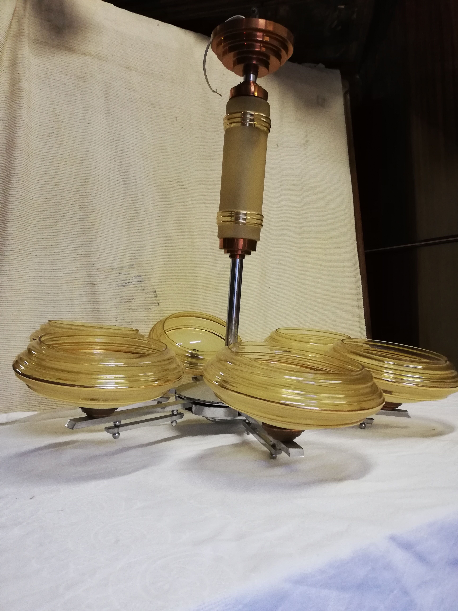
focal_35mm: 26
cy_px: 306
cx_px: 229
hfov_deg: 53.1
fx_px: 459
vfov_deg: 67.3
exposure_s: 1/33.3
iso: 400
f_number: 2.2
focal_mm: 3.81
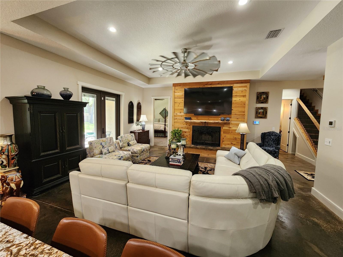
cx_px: 172
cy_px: 128
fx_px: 129
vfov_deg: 89.9
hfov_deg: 106.2
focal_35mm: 13
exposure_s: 1/60
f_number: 2.2
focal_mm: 2.2
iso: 400
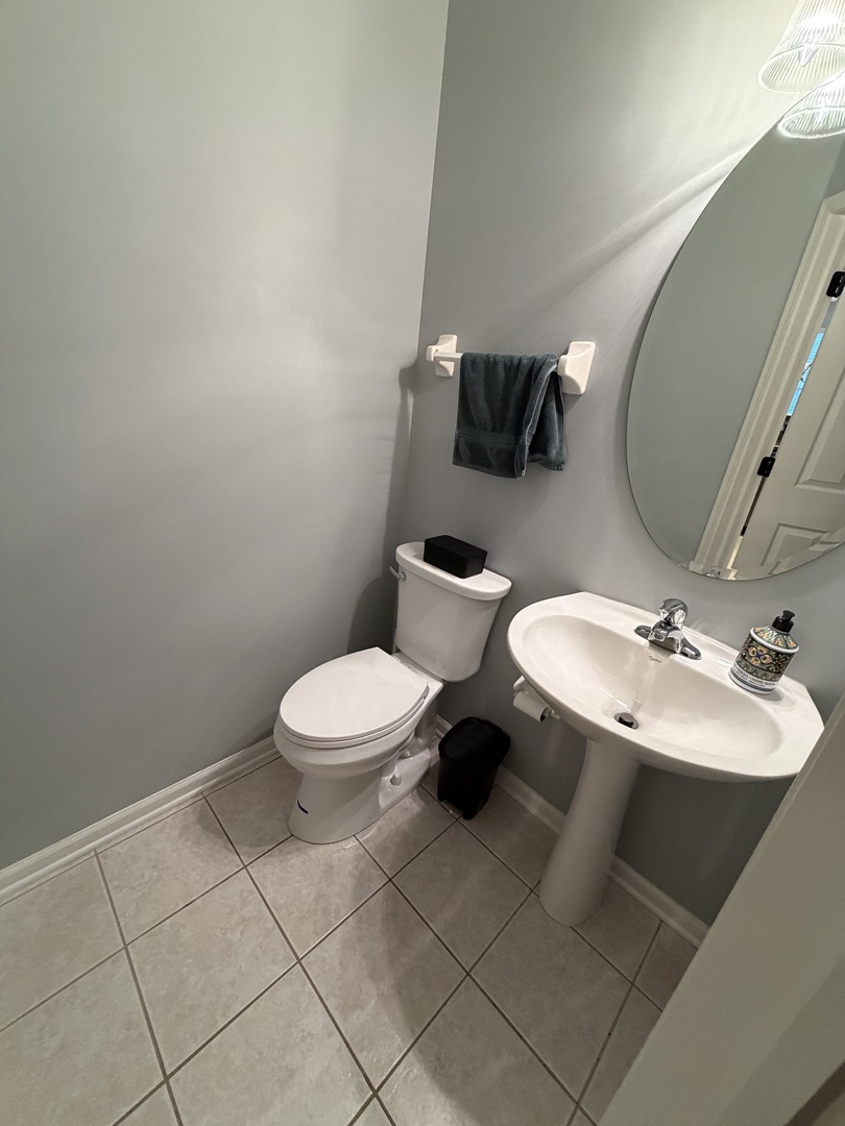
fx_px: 456
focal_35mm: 14
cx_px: 422
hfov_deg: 85.7
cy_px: 563
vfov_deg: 102.1
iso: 500
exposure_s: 1/60
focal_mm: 2.22
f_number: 2.2
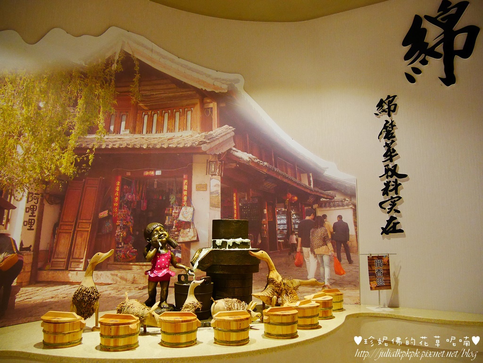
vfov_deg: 49.8
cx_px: 242
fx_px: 391
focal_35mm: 28
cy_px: 182
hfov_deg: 63.4
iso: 2500
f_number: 3.5
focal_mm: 14
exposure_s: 1/60
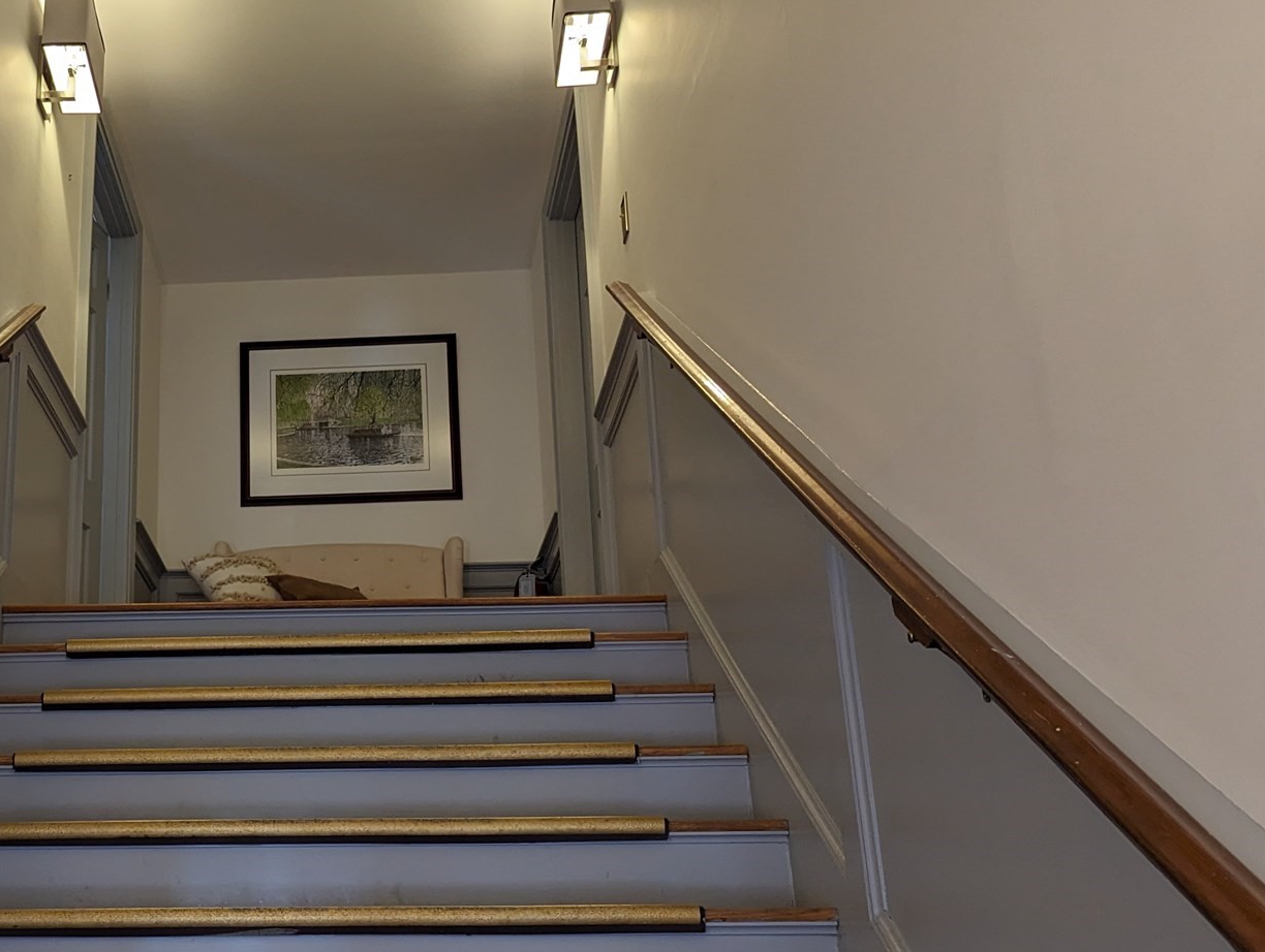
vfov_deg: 36.0
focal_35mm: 40
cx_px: 242
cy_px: 559
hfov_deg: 44.3
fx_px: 1464
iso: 316
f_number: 1.85
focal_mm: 6.81
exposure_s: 1/120
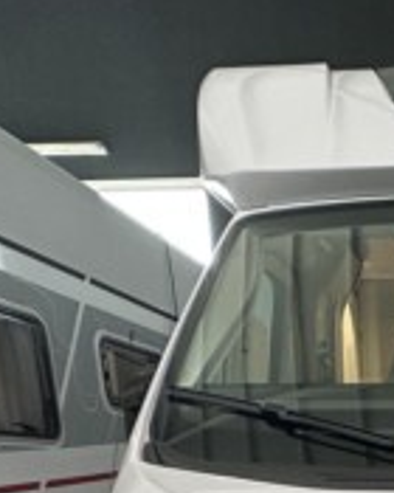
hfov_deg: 25.6
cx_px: 523
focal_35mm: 50
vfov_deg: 29.1
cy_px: 665
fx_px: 729
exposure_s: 1/99
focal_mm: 2.22
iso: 200
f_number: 2.2
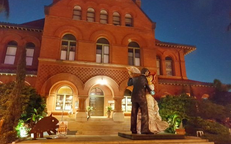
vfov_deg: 44.3
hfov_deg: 66.5
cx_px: 116
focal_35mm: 28
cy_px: 59
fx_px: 176
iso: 1250
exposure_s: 1/10
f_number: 1.7
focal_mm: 4.2
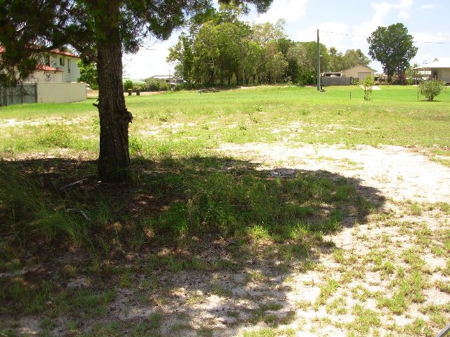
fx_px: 494
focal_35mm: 38
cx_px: 225
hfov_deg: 49.0
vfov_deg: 37.7
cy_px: 168
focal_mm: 6.3
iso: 50
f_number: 2.9
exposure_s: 1/558
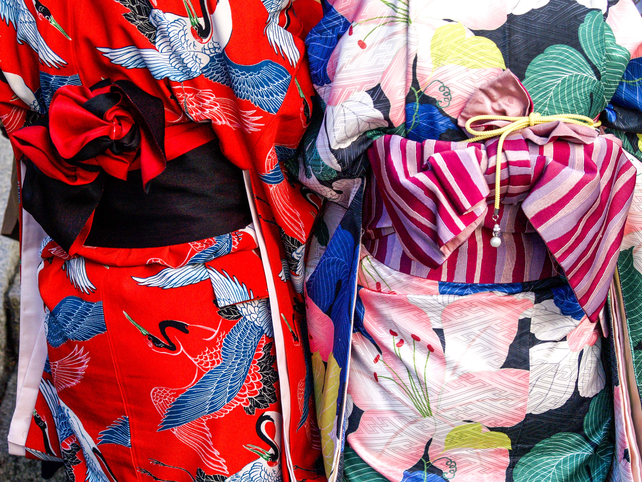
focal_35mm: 80
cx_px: 321
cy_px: 241
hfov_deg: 24.4
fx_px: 1484
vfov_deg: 18.4
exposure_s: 1/200
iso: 400
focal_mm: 40
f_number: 5
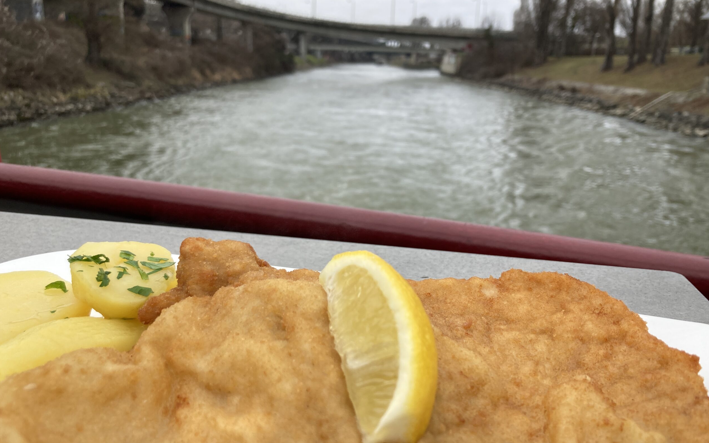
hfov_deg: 62.9
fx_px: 580
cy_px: 232
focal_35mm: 30
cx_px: 356
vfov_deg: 41.8
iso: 20
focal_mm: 3.99
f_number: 1.8
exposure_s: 1/564
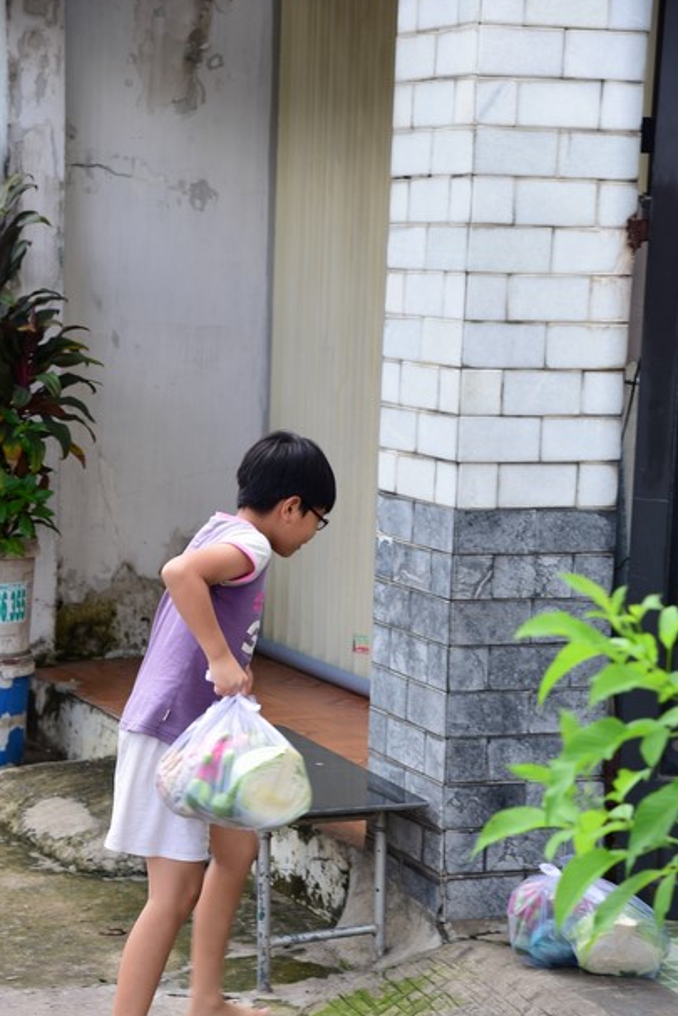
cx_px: 320
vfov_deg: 22.4
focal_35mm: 91
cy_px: 499
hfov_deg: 15.0
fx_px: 2569
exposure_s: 1/100
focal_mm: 85
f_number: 6.3
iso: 250
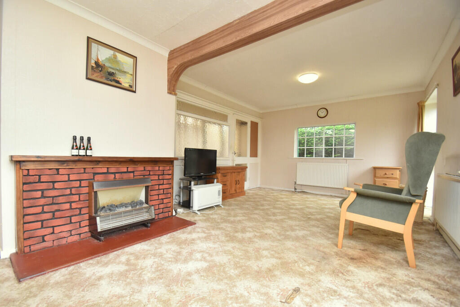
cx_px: 230
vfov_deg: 77.3
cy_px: 154
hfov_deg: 100.4
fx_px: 192
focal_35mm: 15
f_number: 4.5
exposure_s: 1/160
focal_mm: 10
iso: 800
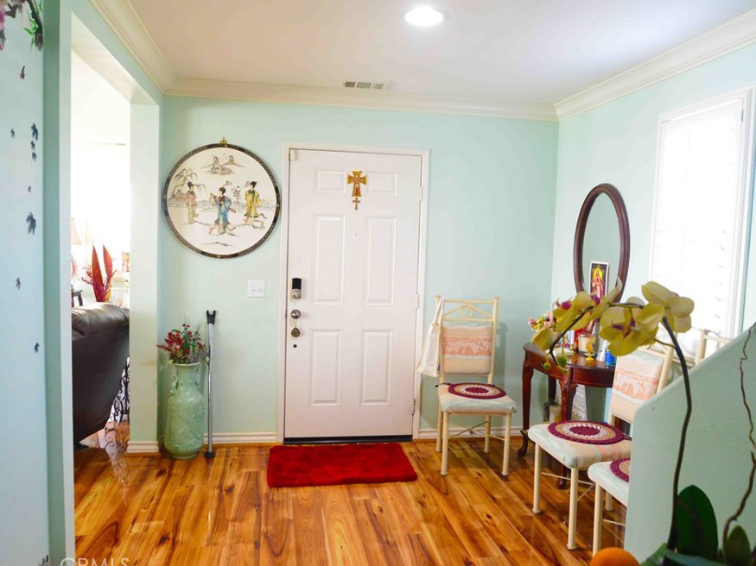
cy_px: 283
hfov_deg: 65.3
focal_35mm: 27
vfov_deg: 51.3
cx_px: 375
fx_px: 590
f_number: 9
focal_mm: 24
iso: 4000
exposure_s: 1/25
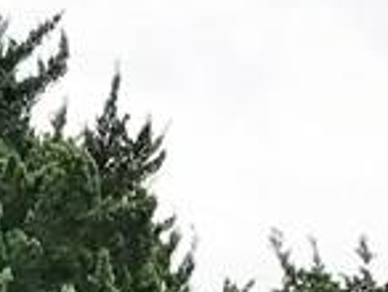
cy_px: 900
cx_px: -614
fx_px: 2201
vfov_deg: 6.8
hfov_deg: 8.9
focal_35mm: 196
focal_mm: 3.99
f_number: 1.8
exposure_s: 1/2227
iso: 20
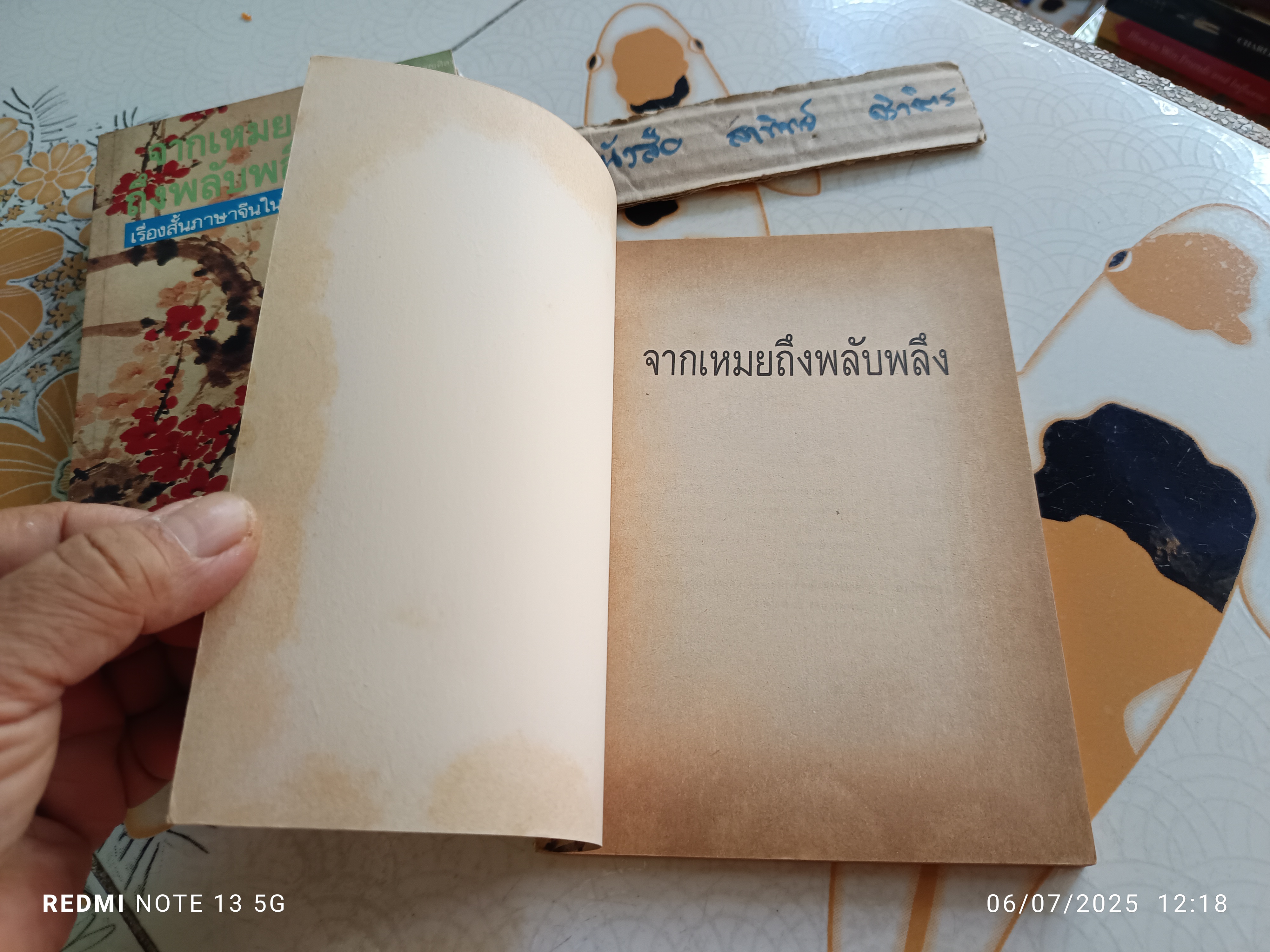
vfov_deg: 56.8
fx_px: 881
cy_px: 476
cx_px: 635
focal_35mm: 24
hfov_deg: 71.6
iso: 594
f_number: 1.7
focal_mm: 5.31
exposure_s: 1/50
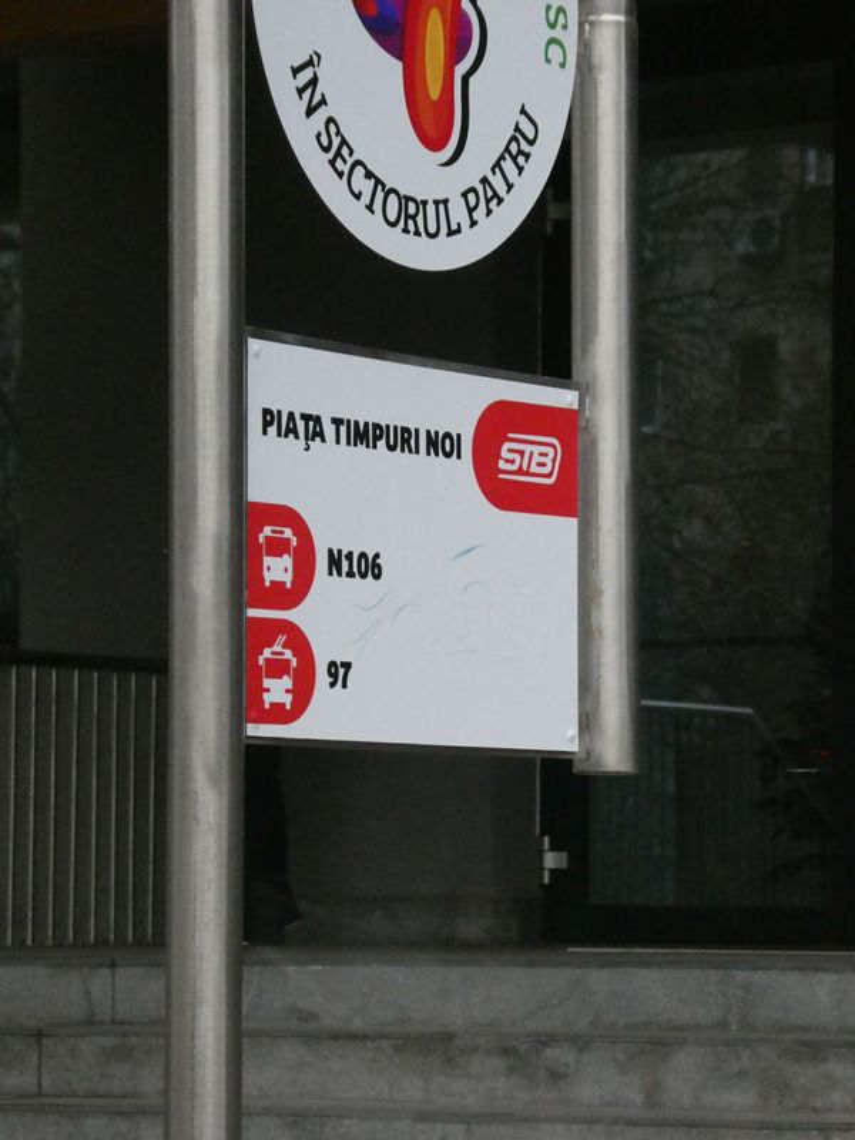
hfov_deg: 10.4
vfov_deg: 13.8
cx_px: 428
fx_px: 4709
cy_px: 570
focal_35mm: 143
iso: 1250
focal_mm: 25.6
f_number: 5.4
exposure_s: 1/125
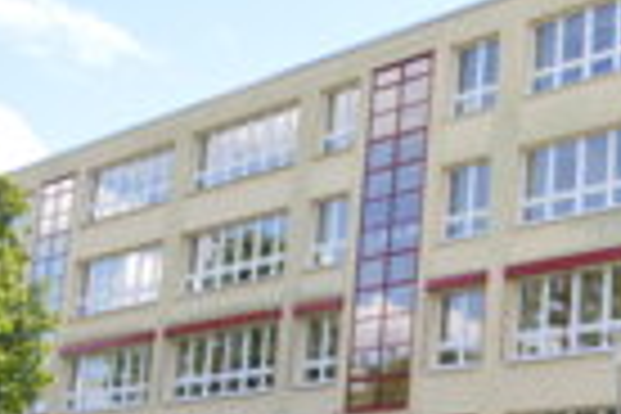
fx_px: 1345
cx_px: 860
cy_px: 225
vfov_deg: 17.5
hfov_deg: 22.5
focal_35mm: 78
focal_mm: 18
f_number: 5
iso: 100
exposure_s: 1/200
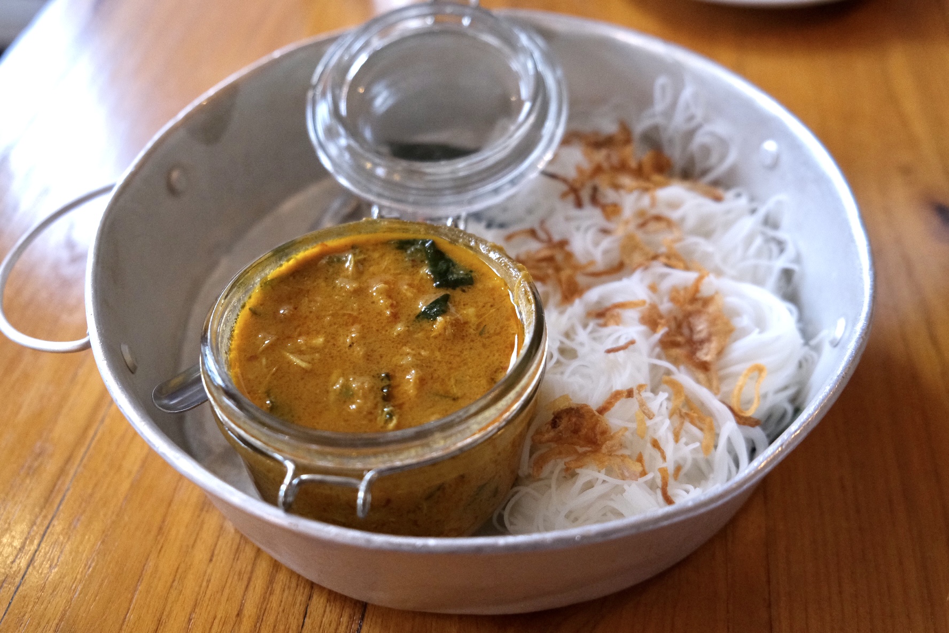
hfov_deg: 57.2
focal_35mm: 33
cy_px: 316
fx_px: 870
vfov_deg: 40.0
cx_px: 474
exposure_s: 1/60
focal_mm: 22.3
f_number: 3.2
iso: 2500
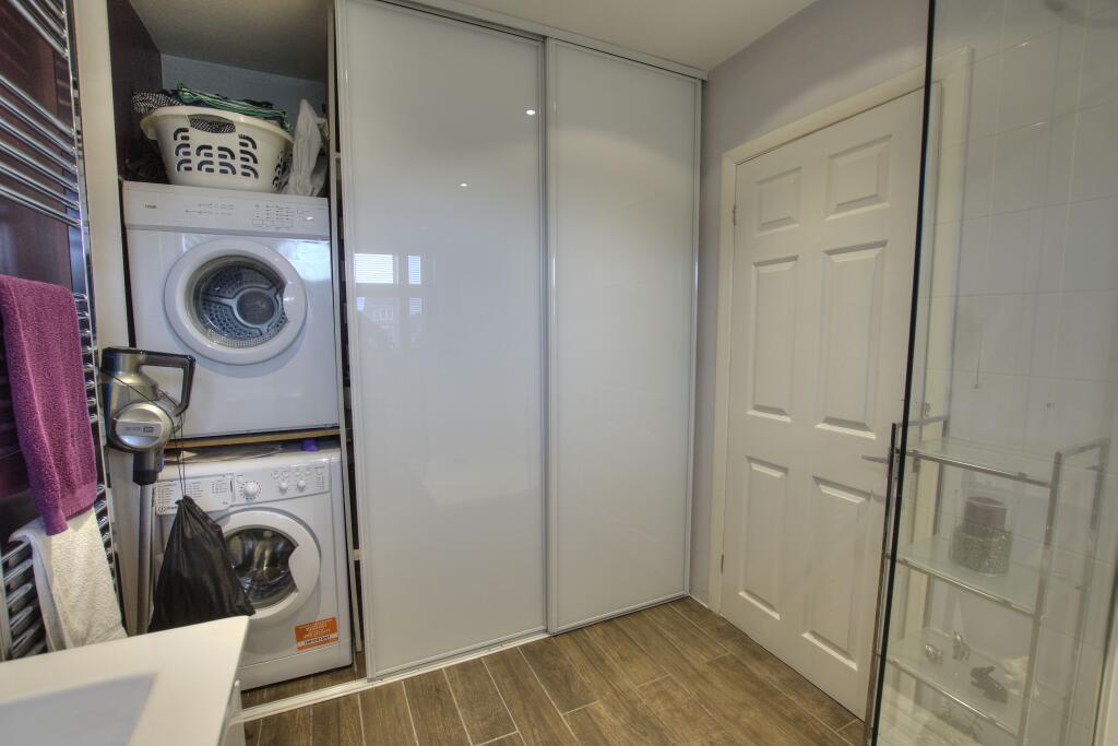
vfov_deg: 77.3
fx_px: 466
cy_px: 373
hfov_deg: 100.4
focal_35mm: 15
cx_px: 559
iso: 400
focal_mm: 10
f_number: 8
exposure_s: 1/10
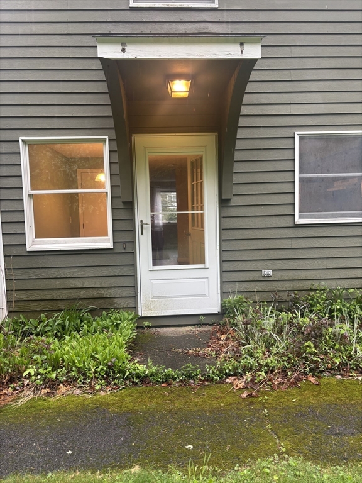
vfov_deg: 67.3
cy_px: 242
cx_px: 181
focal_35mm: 26
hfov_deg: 53.1
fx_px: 363
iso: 80
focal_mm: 5.96
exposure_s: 1/60
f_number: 1.6
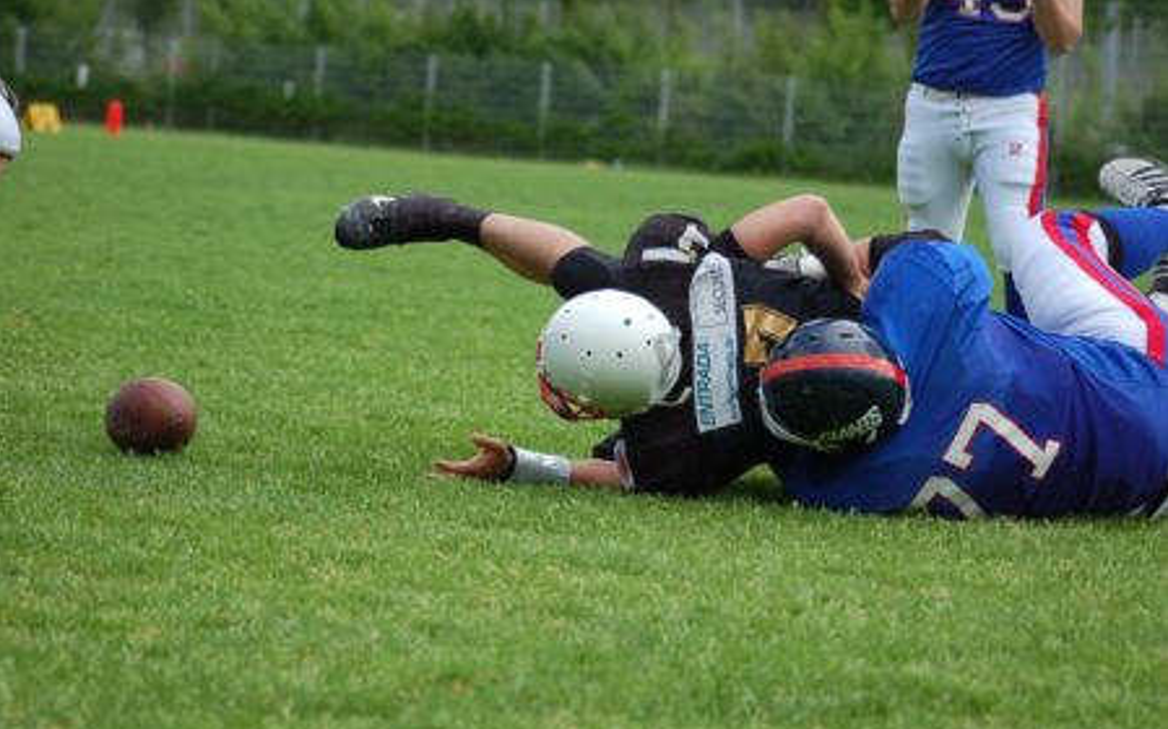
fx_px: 4899
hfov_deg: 13.6
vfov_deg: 8.5
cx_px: 584
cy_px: 385
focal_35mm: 154
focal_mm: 100
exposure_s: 1/1000
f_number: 4.2
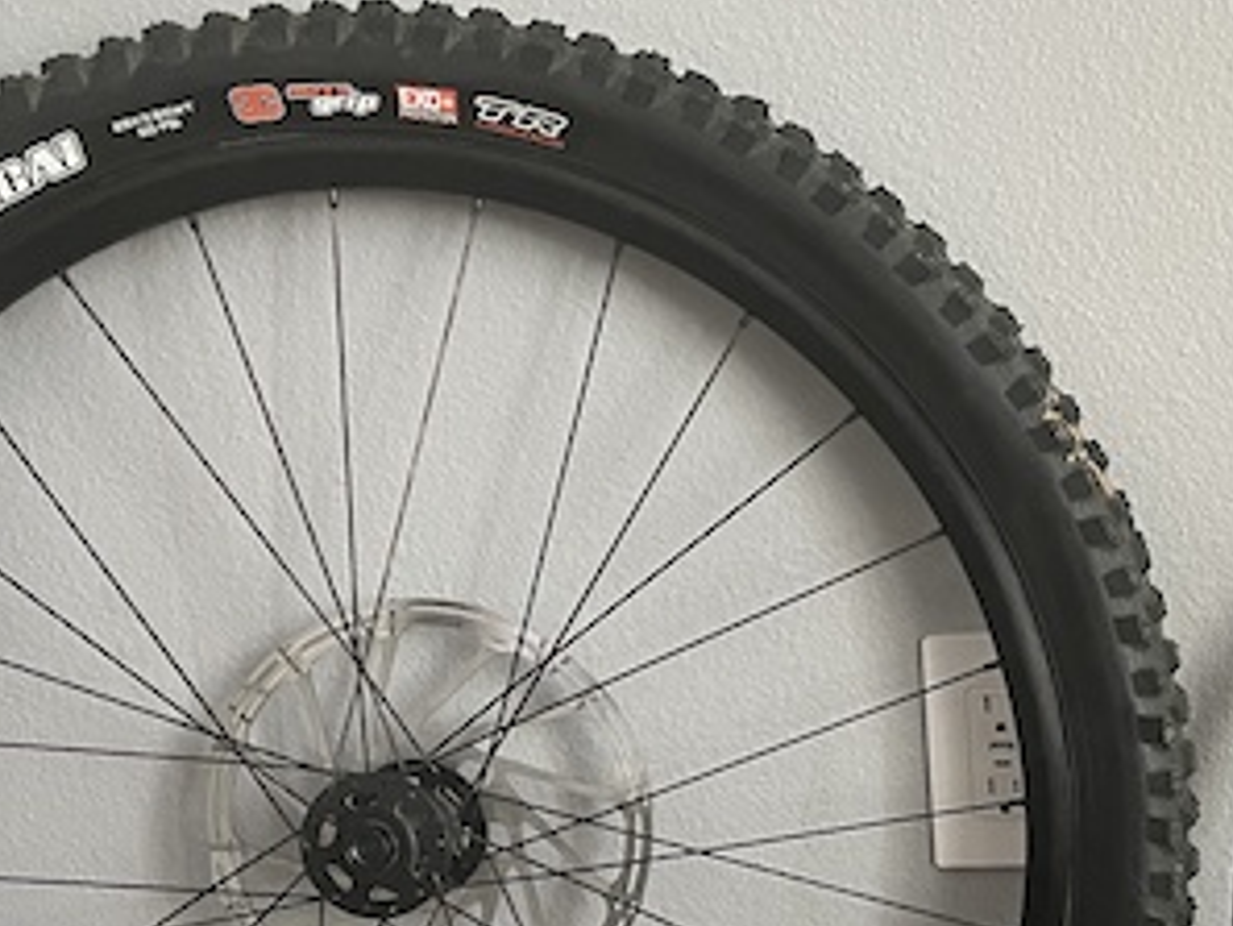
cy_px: 926
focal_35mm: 70
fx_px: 2494
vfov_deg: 20.4
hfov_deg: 26.7
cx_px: 1129
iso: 200
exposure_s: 1/60
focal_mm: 4.2
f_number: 1.6
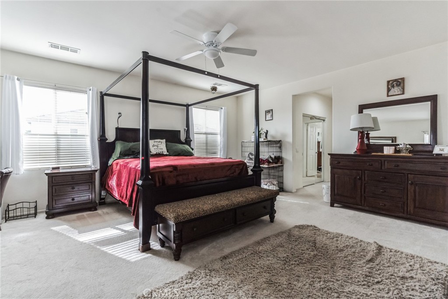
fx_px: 199
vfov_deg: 73.7
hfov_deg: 96.8
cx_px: 224
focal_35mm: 16
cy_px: 150
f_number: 8
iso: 1600
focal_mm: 16
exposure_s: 1/160
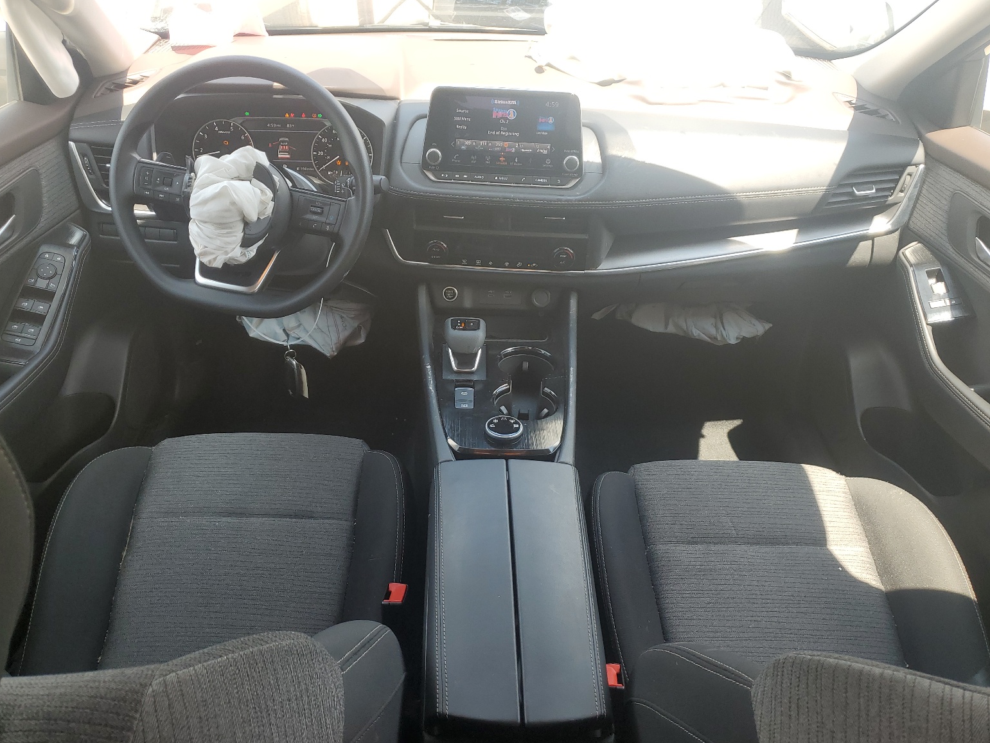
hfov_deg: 65.3
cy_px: 384
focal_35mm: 27
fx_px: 772
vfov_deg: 51.4
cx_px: 504
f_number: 1.5
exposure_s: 1/233
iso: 50
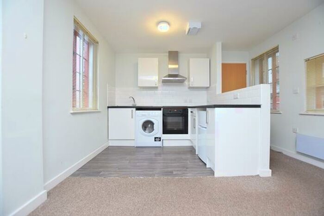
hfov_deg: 100.4
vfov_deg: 77.4
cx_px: 162
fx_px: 135
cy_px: 108
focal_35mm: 15
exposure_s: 1/60
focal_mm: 10
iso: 560
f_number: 4
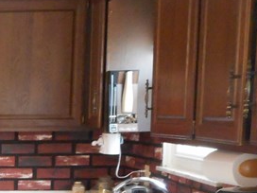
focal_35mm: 94
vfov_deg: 15.1
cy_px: 245
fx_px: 698
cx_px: -122
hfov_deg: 18.6
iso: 400
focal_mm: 4.5
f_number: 3.7
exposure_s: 1/13
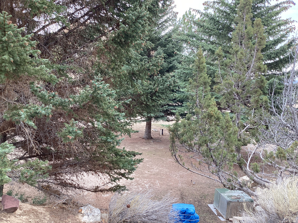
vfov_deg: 45.4
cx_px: 149
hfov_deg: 58.4
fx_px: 267
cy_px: 112
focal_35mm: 31
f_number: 2.4
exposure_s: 1/120
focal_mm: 3.3
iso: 25
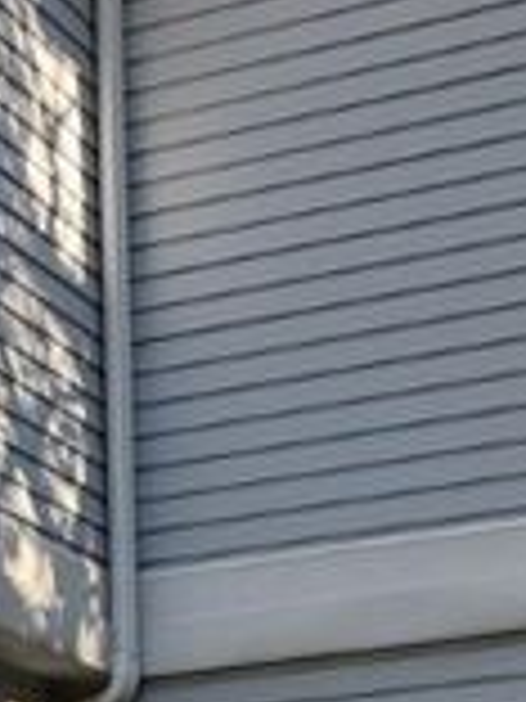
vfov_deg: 15.3
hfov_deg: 12.2
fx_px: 2431
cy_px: 1033
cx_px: 22
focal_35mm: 120
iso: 20
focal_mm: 3.99
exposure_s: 1/237
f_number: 1.8
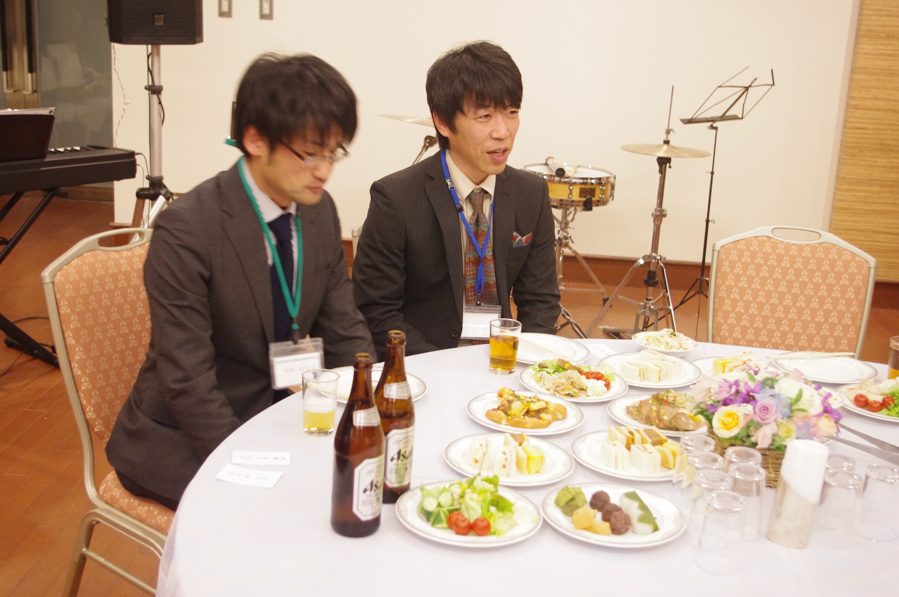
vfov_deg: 29.2
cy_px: 298
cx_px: 450
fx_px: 1147
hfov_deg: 42.8
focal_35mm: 46
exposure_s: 1/25
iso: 2000
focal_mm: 30.63
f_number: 4
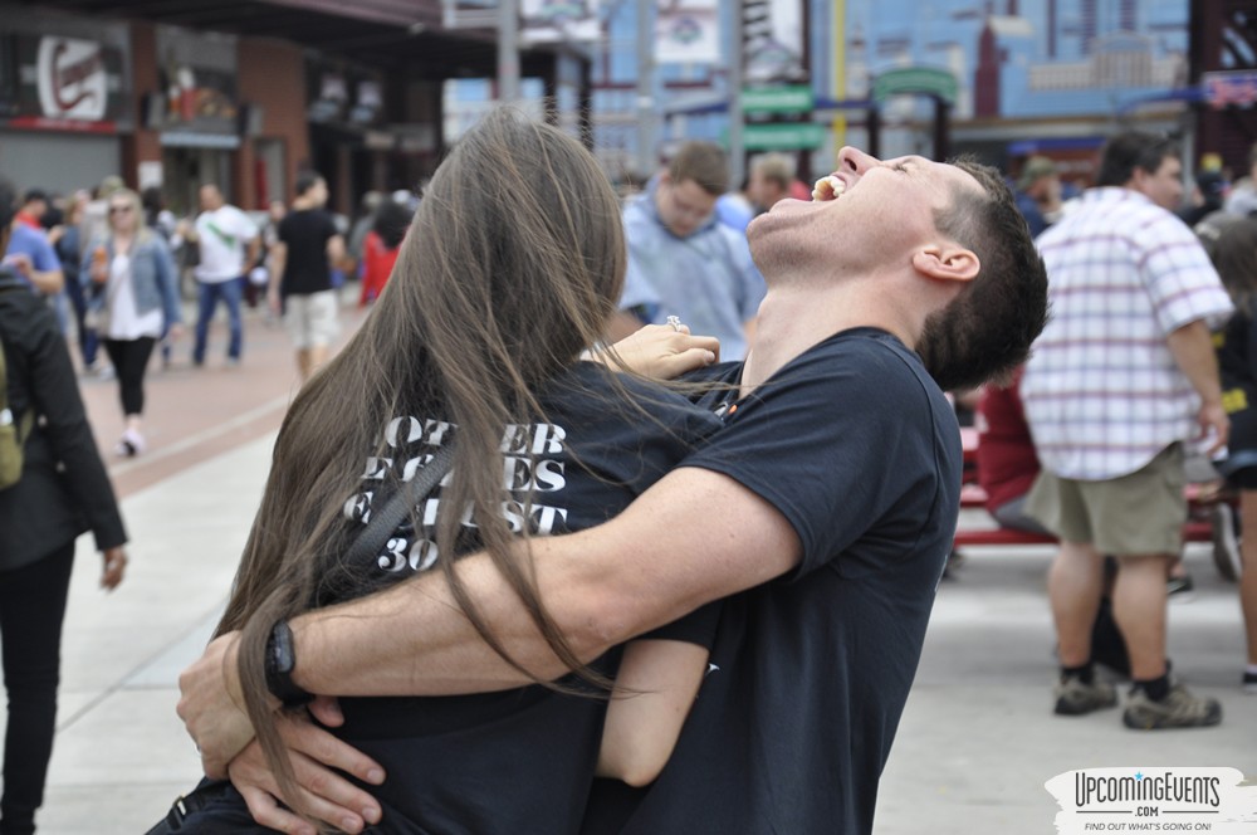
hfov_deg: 19.5
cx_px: 628
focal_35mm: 105
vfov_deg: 13.0
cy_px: 418
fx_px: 3661
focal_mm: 70
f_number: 5.3
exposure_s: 1/125
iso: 400
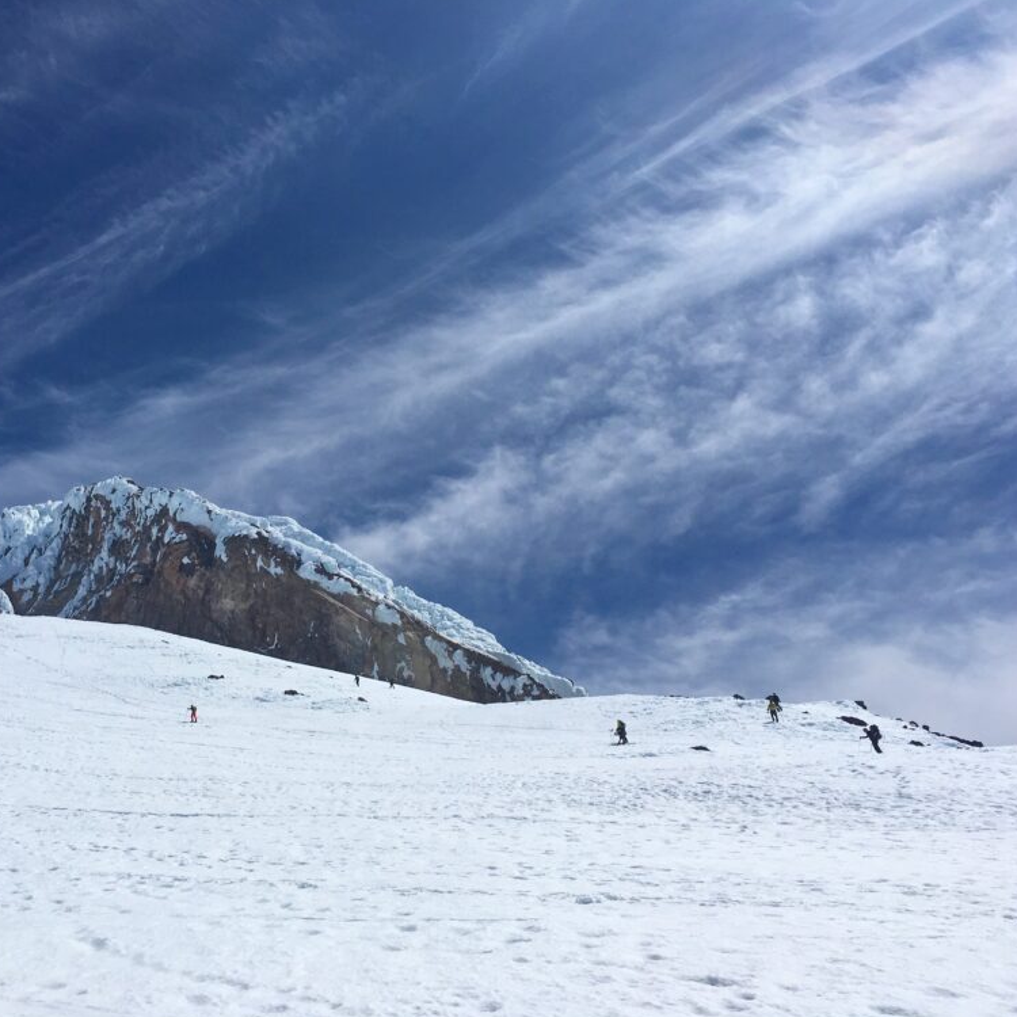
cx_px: 372
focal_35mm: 35
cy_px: 513
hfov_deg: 46.7
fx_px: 1163
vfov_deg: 47.2
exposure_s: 1/6410
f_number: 2.2
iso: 25
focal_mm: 4.15
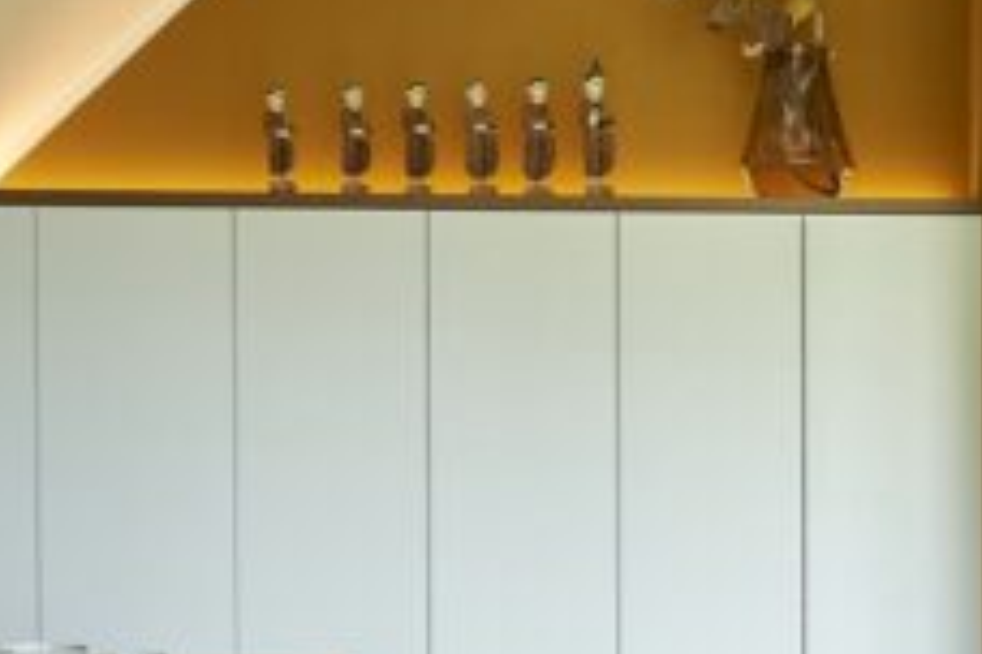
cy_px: 379
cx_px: 1016
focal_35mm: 63
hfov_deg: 29.5
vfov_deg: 21.6
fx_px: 1718
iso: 160
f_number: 7.1
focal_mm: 14
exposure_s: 1/20
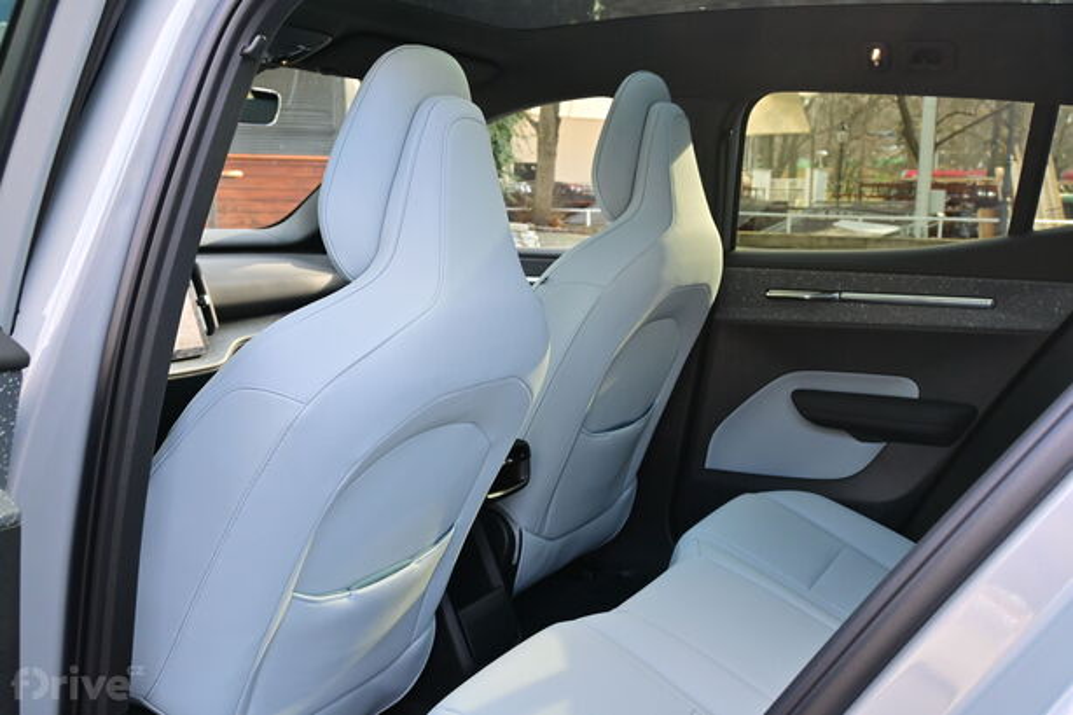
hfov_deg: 56.2
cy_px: 358
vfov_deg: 39.1
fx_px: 1006
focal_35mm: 34
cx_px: 536
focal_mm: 22.5
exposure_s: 1/60
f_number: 6.3
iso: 250
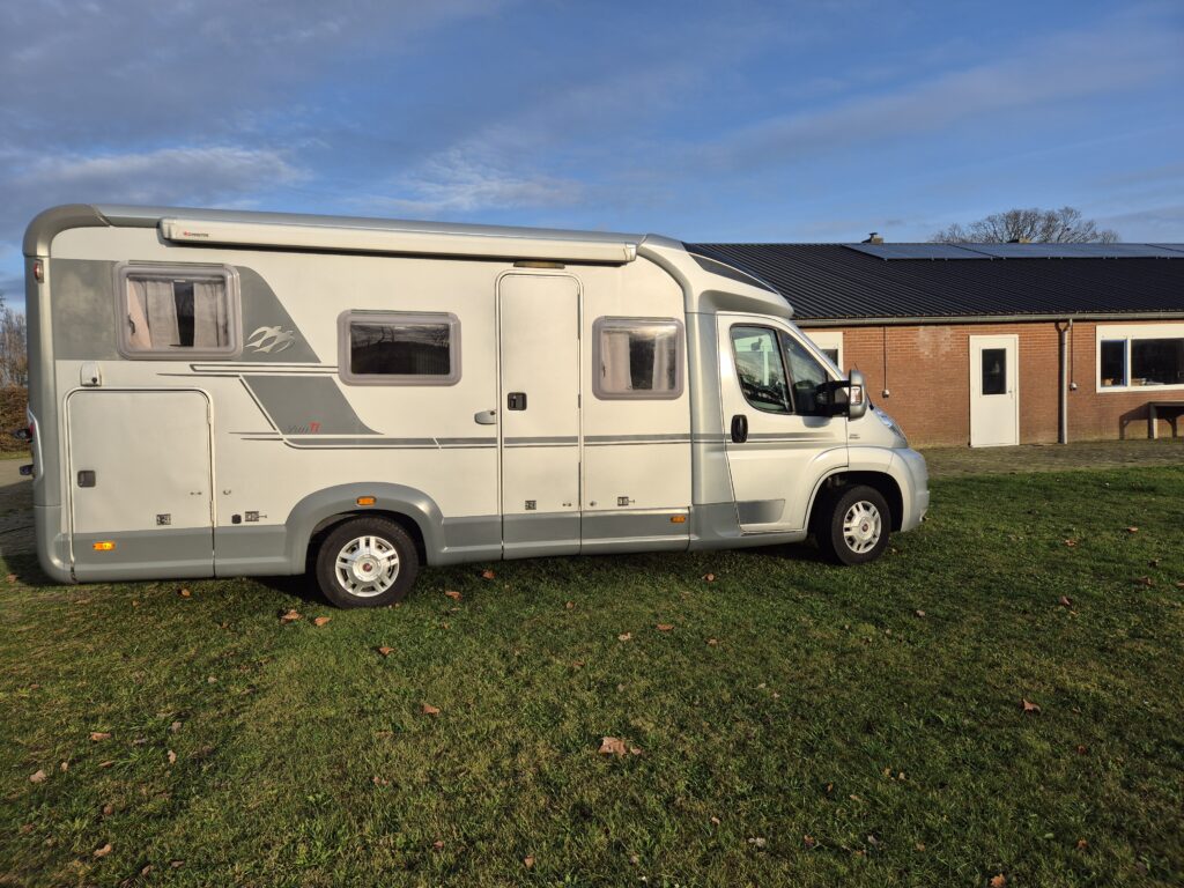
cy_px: 444
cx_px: 592
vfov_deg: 58.9
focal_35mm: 23
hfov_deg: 73.9
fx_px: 787
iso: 25
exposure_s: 1/1688
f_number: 1.8
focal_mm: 5.4
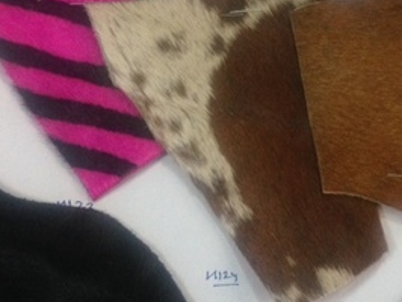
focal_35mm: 62
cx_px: 280
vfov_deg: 23.3
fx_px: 721
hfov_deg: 30.8
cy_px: 248
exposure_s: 1/20
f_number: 2.4
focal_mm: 4.12
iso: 250
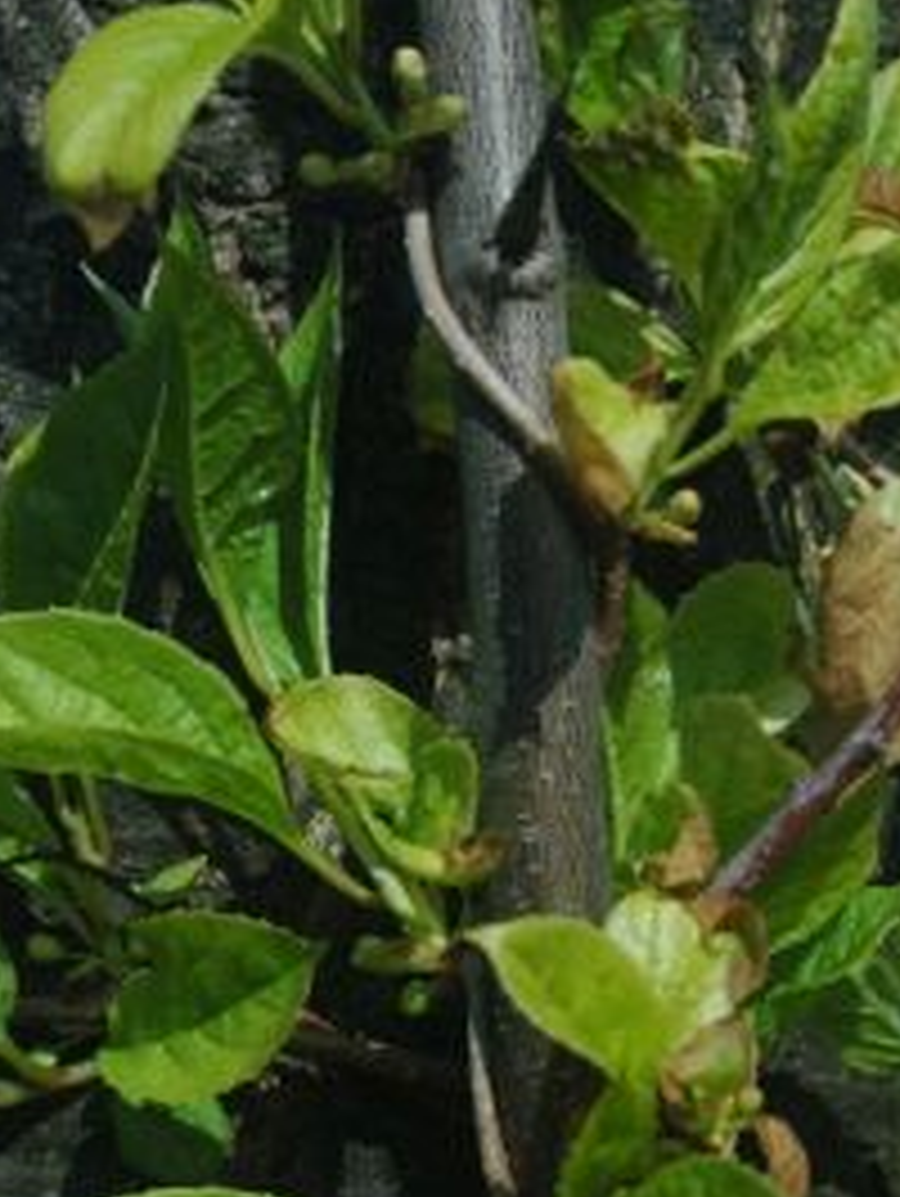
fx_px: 4499
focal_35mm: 130
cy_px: 778
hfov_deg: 11.4
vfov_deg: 15.1
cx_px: 504
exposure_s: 1/640
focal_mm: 60
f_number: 8
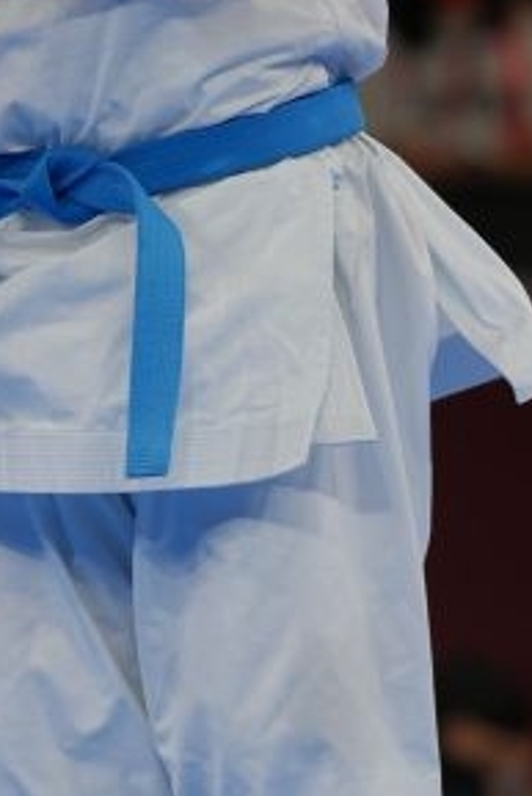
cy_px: 430
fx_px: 18375
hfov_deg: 1.7
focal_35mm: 830
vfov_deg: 2.5
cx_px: 74
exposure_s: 1/500
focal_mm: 200
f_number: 2.8
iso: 200
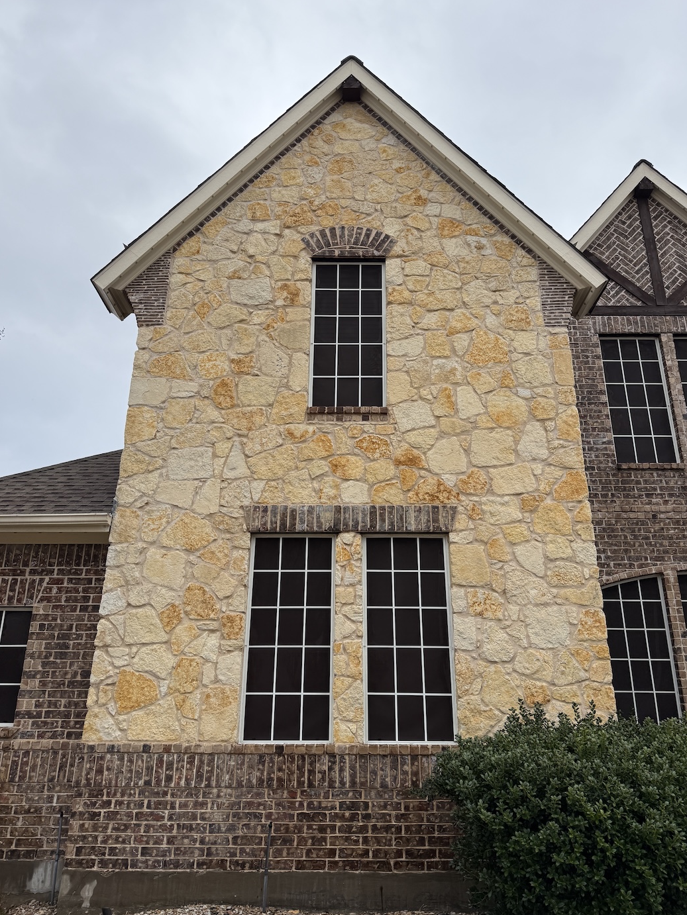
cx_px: 351
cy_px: 460
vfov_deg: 69.4
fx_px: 661
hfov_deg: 54.9
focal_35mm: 25
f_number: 1.78
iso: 100
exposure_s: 1/4975
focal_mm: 6.76
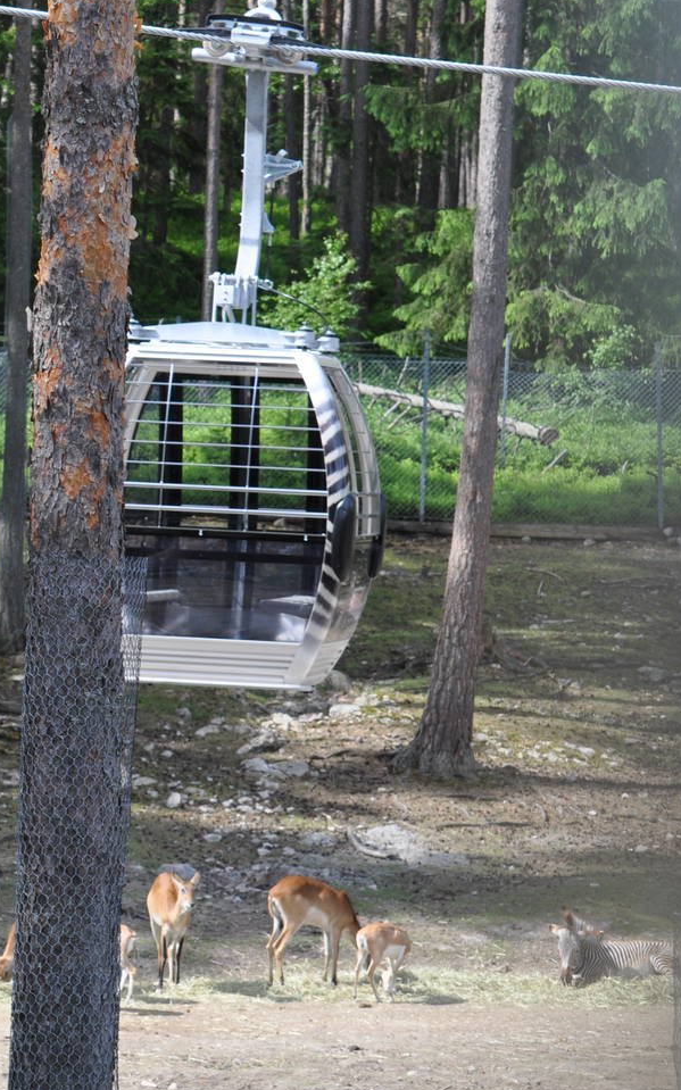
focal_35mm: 209
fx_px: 6209
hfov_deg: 6.2
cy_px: 553
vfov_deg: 10.0
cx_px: -206
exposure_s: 1/200
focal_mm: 82
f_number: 7.1
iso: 200
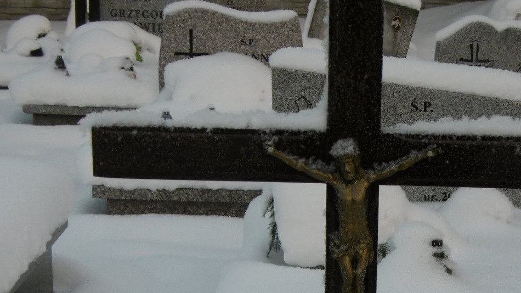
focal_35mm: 101
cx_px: 405
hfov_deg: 20.9
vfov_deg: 11.8
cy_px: 336
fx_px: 1395
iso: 100
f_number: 3.8
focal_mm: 7.7
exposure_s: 1/100
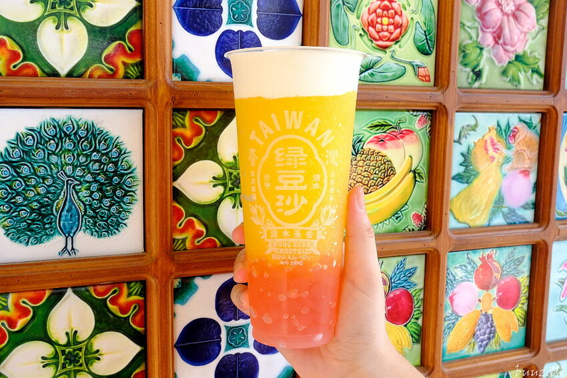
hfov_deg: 54.5
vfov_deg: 37.8
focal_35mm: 35
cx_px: 284
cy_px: 189
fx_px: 551
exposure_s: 1/125
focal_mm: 23.3
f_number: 13
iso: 1250
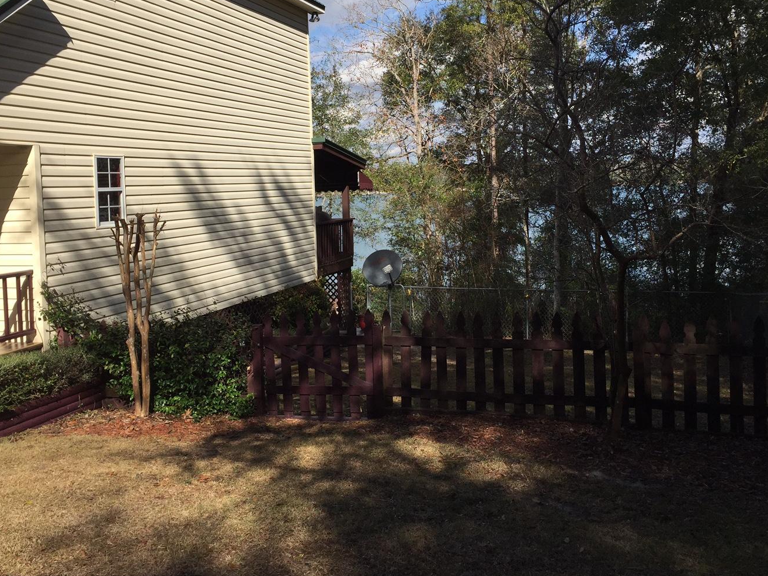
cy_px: 248
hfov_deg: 51.3
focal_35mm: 36
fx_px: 799
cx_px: 353
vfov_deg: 39.6
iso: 32
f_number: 2.2
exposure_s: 1/2083
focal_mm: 4.15
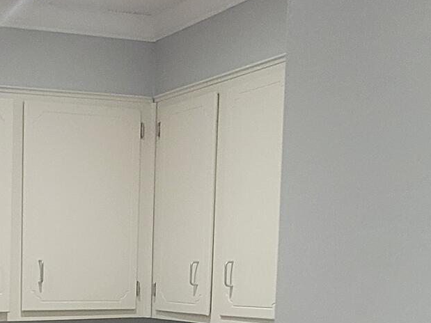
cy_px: 363
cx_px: -37
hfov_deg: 28.1
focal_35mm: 63
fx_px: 784
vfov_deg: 21.9
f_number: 2.2
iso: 320
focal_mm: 2.2
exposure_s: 1/60
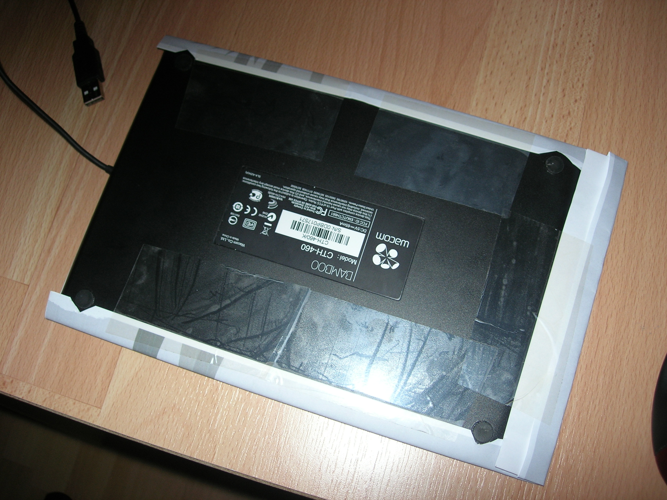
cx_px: 334
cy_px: 250
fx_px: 732
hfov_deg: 49.0
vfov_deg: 37.7
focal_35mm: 38
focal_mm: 7.8
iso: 64
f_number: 2.8
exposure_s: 1/60.1
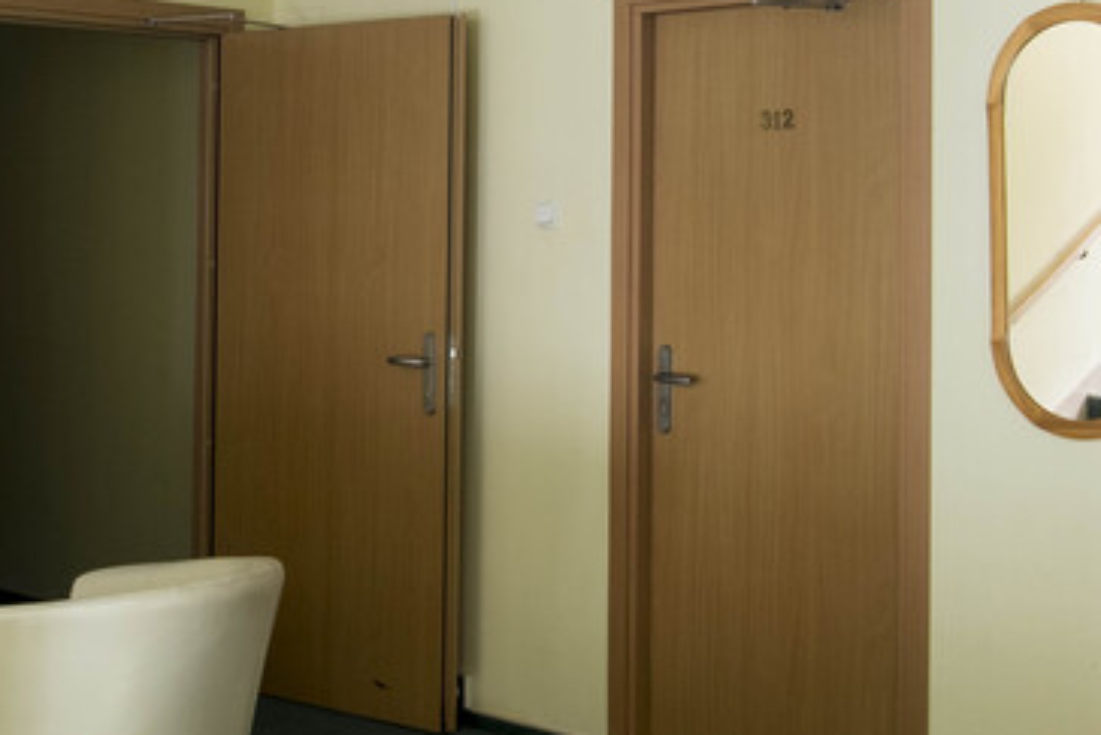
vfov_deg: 20.5
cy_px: 192
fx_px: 2019
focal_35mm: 66
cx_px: 316
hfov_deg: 30.1
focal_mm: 16
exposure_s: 4.5
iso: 200
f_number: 11
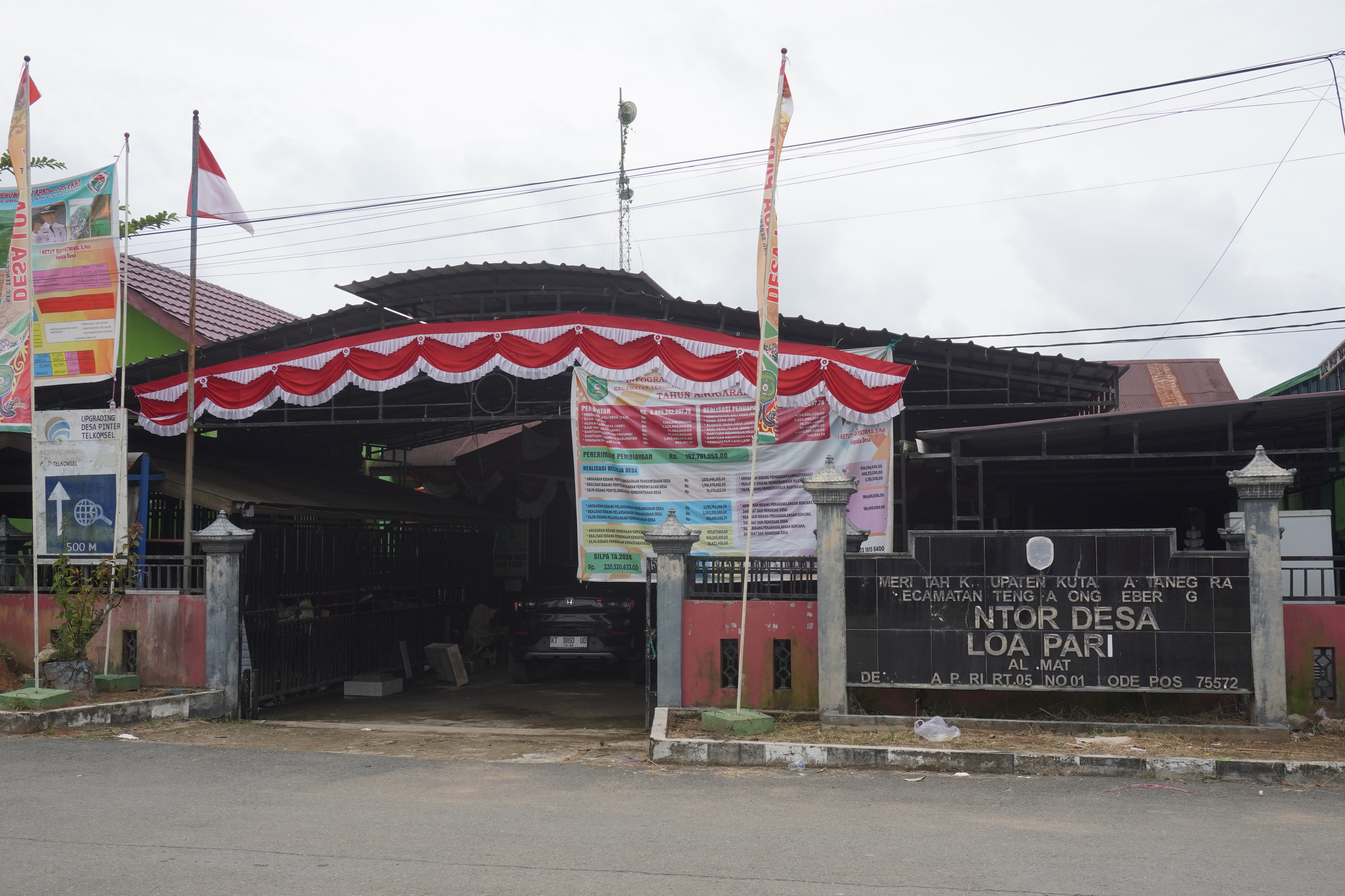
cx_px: 672
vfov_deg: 36.9
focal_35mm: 36
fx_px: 1345
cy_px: 448
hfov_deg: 53.1
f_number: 13
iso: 250
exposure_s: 1/200
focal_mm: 24
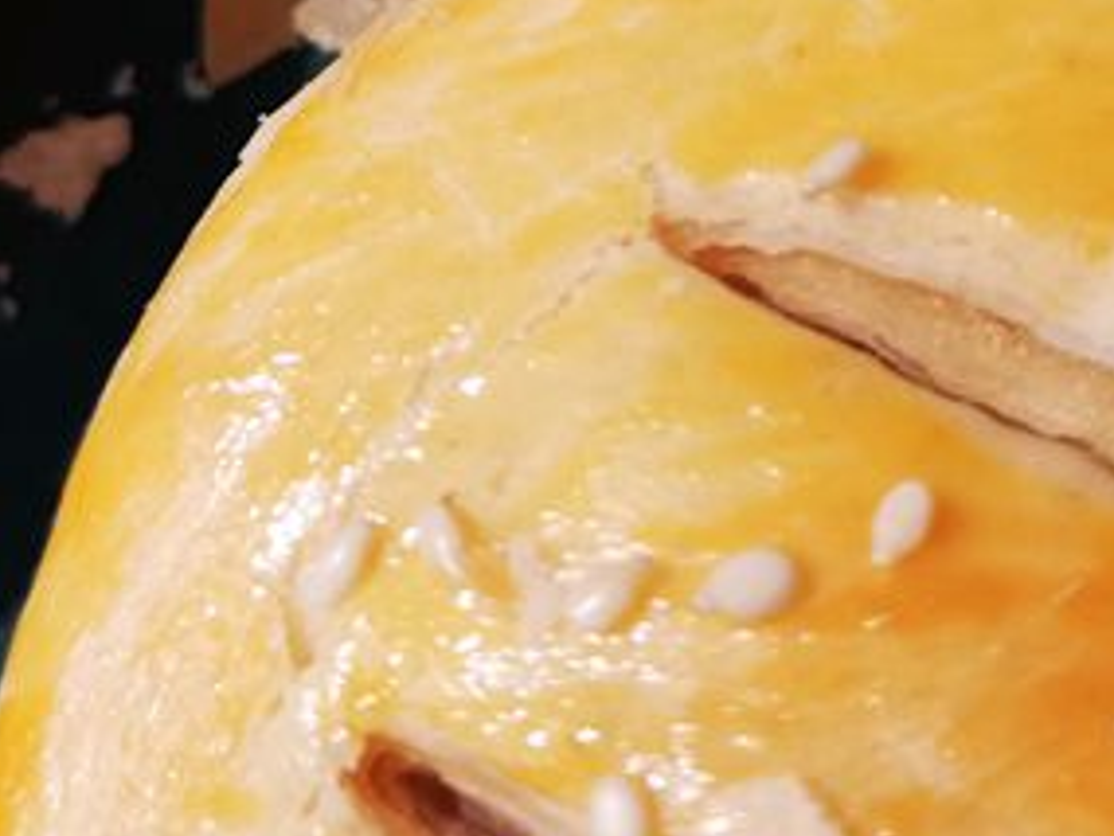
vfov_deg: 19.4
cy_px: -51
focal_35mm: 73
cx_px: 684
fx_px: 2350
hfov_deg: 26.6
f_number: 1.8
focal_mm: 5.58
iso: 50
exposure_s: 1/727
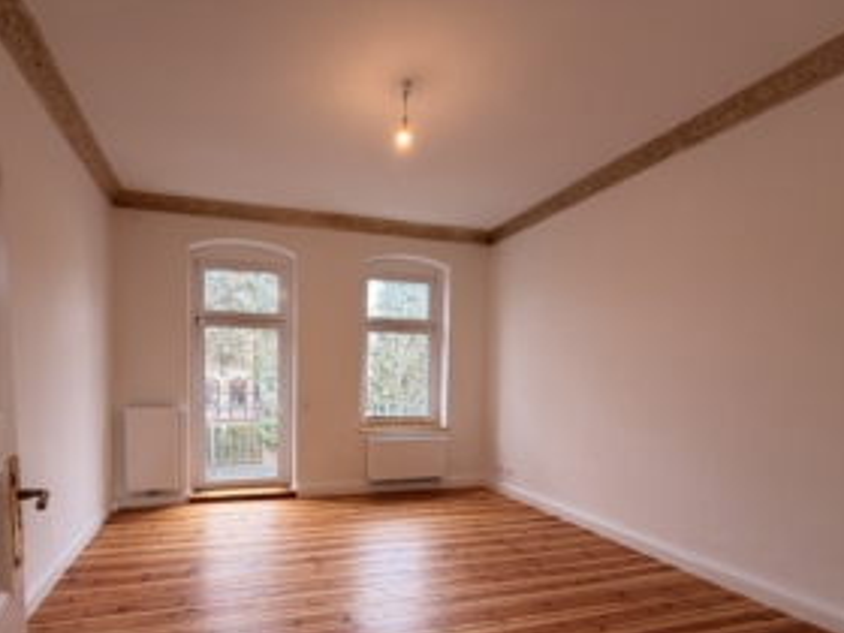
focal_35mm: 18
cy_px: 401
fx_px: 439
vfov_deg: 70.3
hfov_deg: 86.9
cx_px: 347
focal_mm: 2.22
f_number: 2.2
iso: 125
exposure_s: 1/121
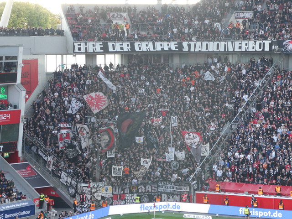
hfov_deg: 14.6
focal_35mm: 135
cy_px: 110
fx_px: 1139
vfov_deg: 11.0
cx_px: 146
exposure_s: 1/80
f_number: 5.3
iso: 200
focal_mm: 24.2
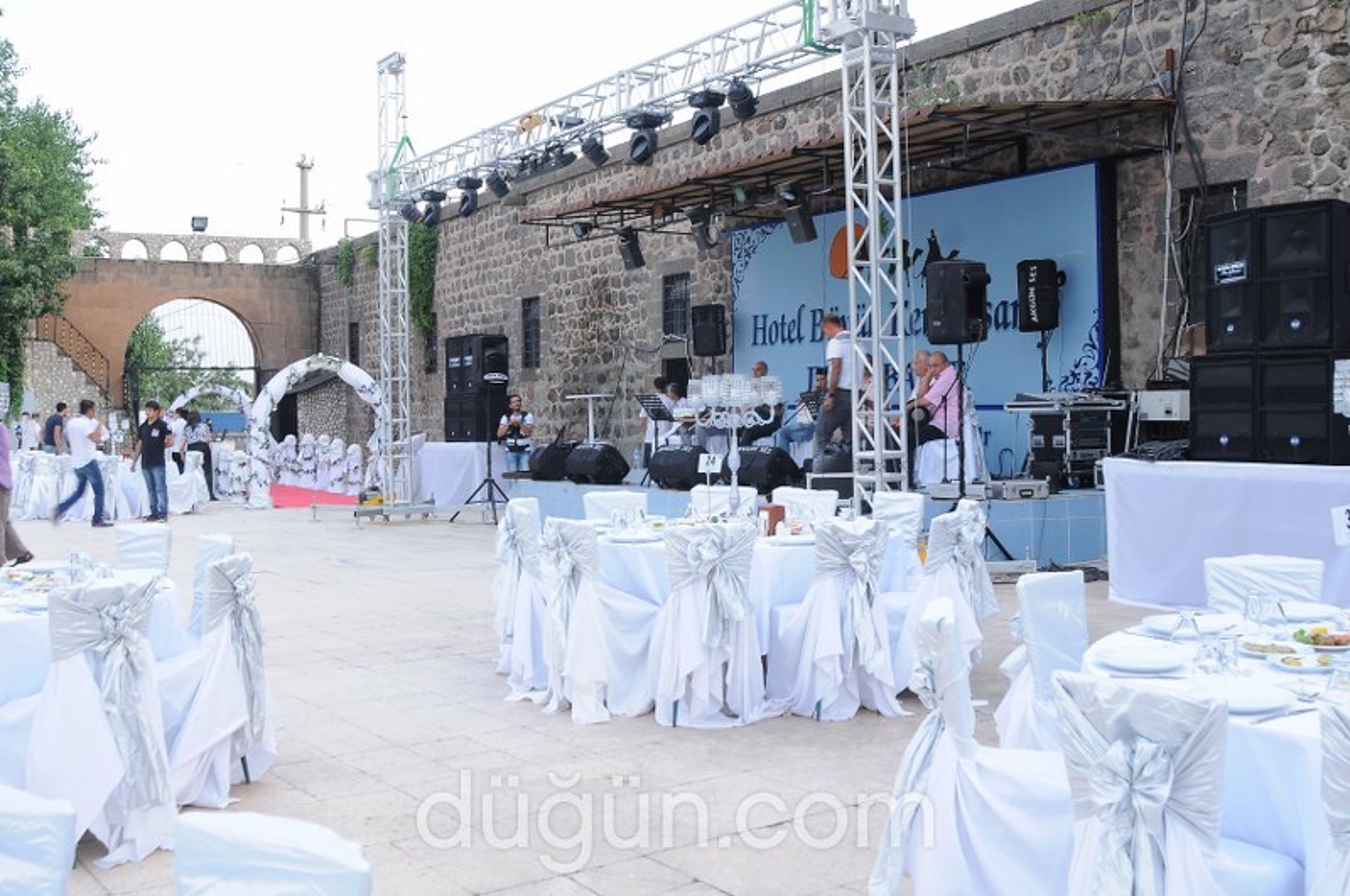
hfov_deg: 53.2
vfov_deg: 36.8
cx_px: 675
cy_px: 448
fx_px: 1348
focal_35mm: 36
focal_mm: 24
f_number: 5.6
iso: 200
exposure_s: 1/25
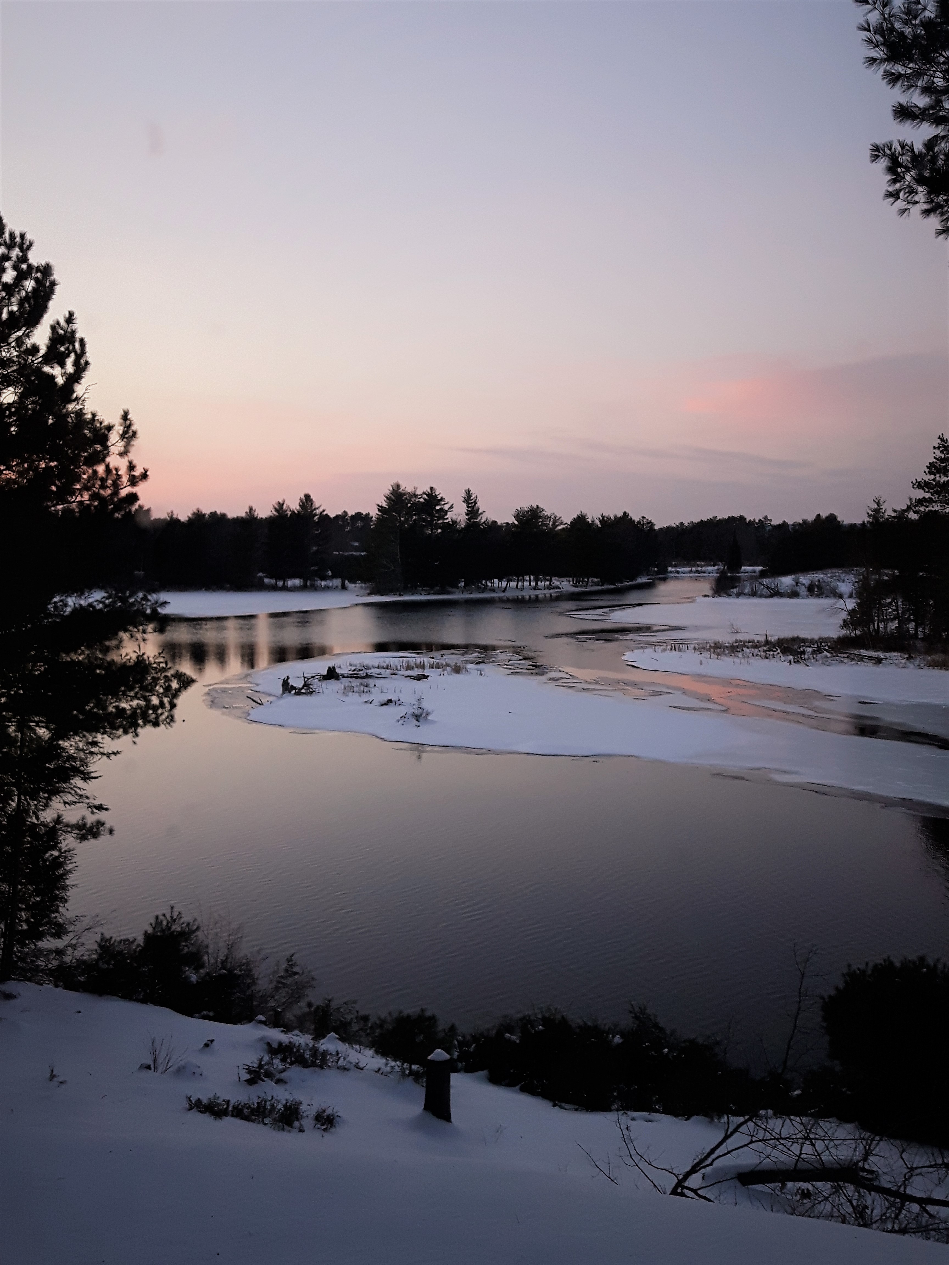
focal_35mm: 31
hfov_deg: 45.4
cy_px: 632
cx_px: 474
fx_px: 1133
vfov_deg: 58.4
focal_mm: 3.7
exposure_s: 1/33
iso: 80
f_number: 1.9
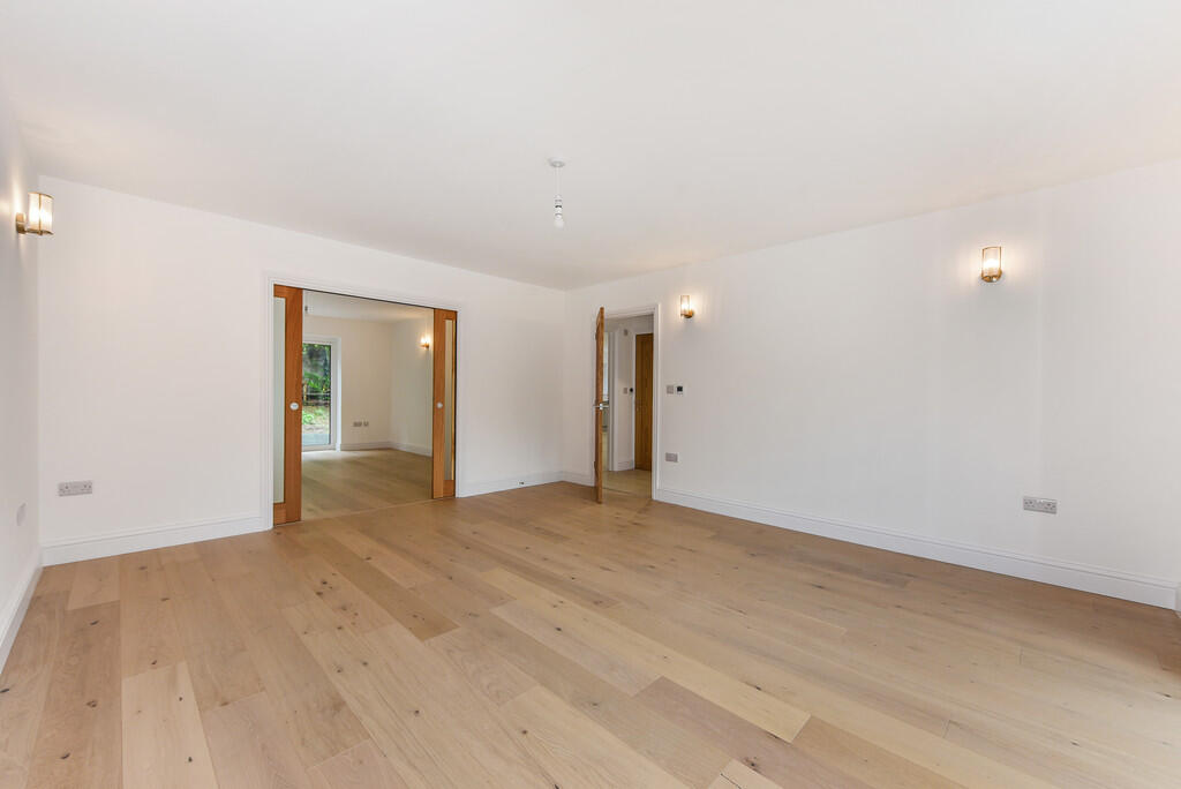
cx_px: 590
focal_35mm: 14
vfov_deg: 81.3
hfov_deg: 104.2
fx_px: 460
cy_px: 394
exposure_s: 1/30
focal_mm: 14
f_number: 8
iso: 400
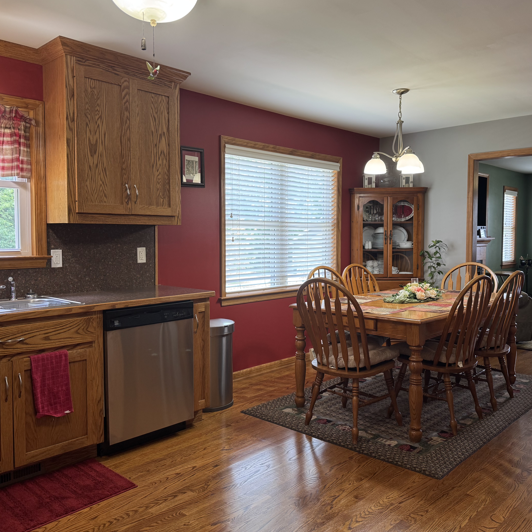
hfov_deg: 55.6
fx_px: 504
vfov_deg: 55.6
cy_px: 261
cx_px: 284
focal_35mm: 29
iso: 125
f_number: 1.78
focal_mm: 6.76
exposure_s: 1/60
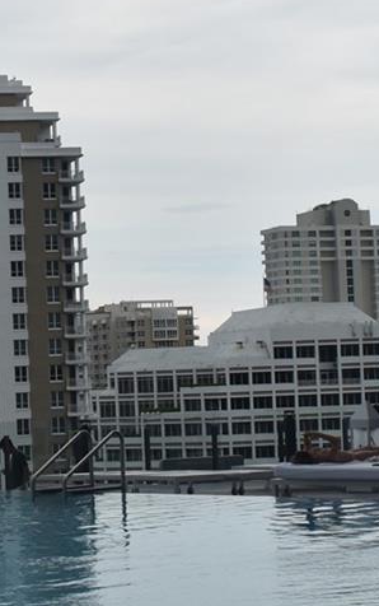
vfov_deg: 18.4
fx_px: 1865
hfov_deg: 11.5
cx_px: 18
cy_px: 278
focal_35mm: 113
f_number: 8
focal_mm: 22
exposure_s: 1/200
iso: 100
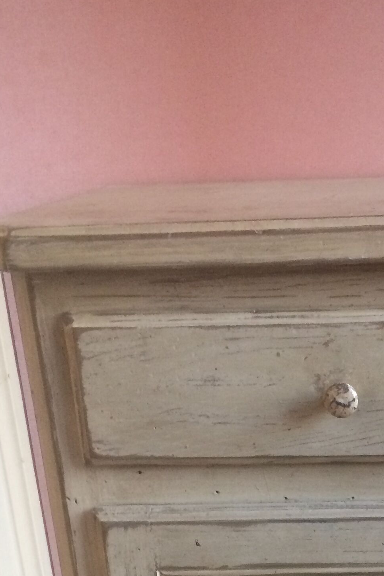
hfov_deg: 19.6
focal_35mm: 68
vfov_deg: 27.5
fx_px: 1088
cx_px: 356
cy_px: 607
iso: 250
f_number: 2.2
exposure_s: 1/33
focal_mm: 4.15
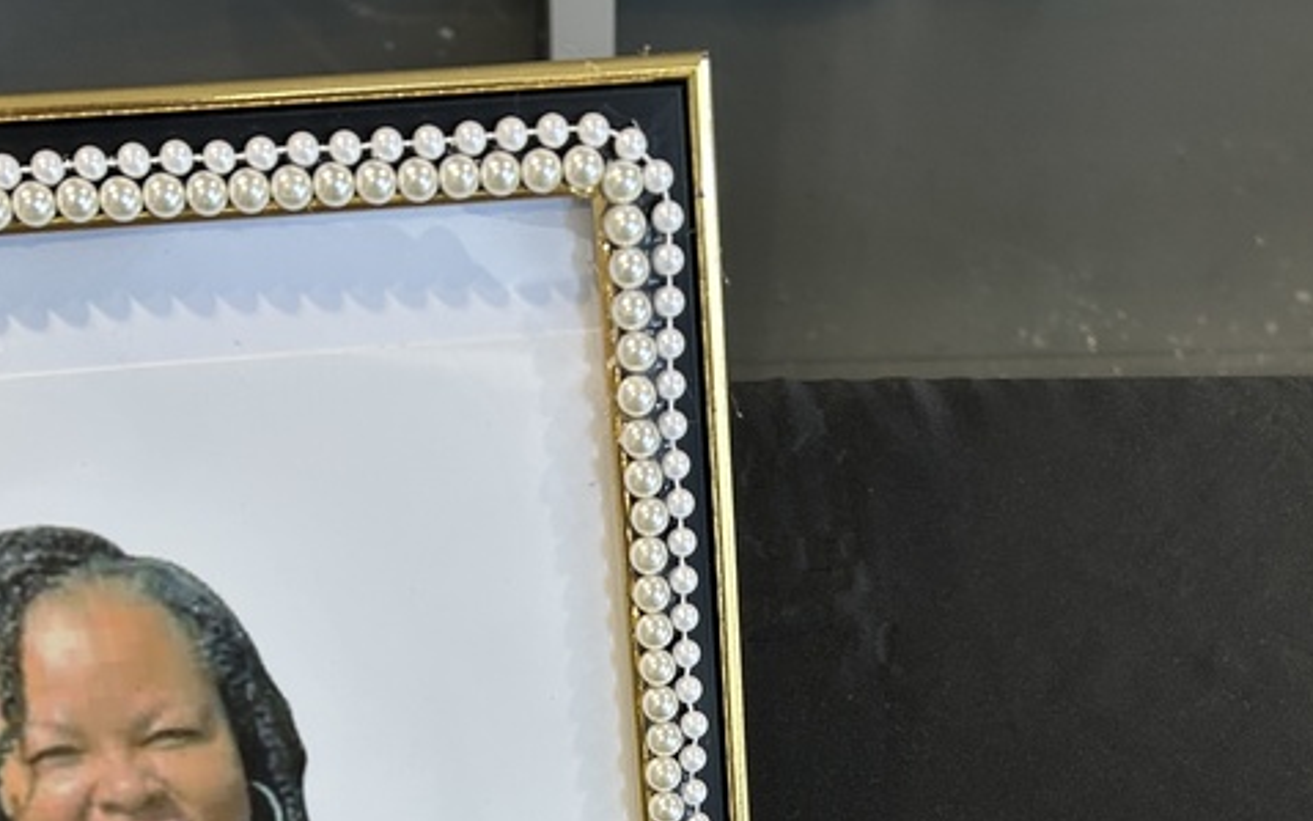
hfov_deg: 34.5
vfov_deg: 20.5
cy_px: 1008
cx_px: 692
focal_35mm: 59
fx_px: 2112
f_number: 1.5
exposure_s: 1/60
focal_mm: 5.7
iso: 80
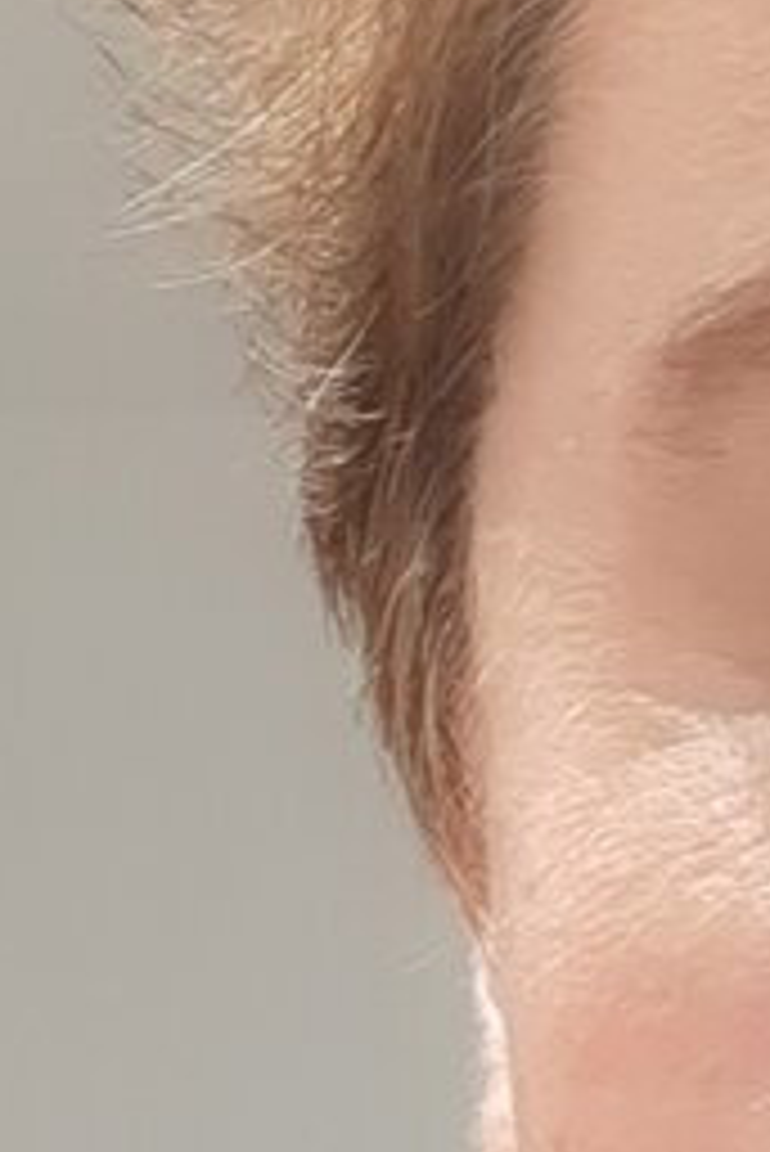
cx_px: 1788
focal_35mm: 151
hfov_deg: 8.4
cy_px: 1728
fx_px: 4838
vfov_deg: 12.9
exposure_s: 1/33
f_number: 2
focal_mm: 3.75
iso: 100
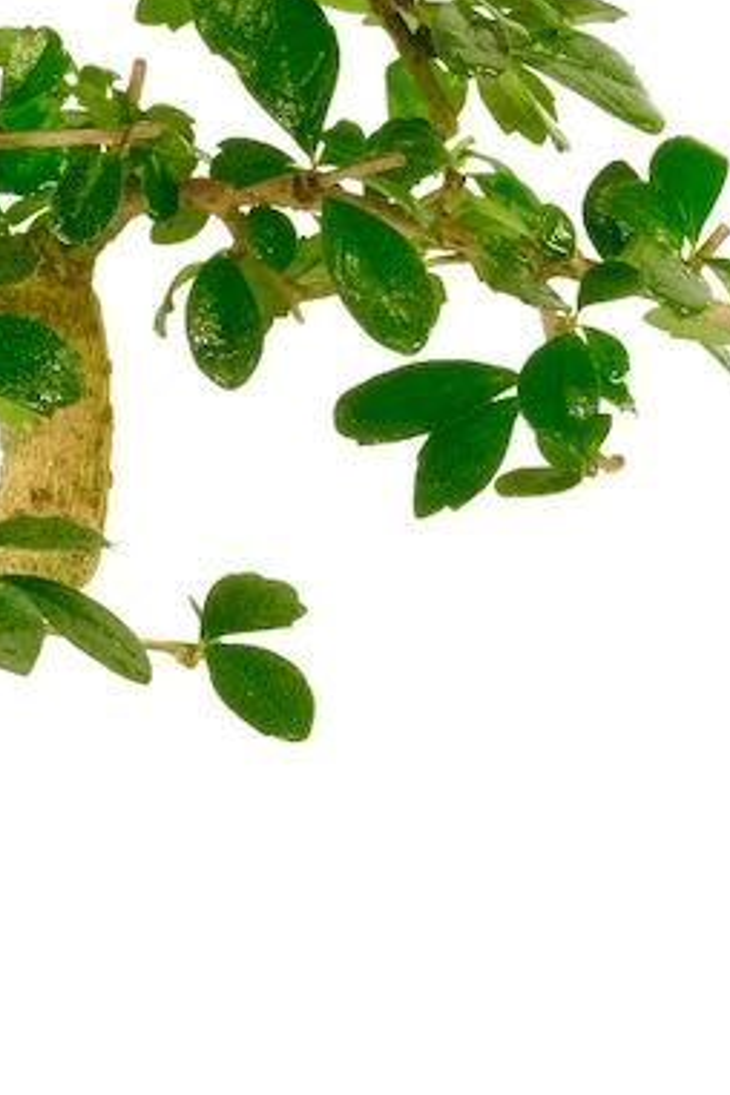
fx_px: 9307
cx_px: -276
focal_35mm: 306
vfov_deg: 6.7
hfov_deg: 4.5
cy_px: 397
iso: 2500
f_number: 13
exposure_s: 1/8
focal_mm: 60.7
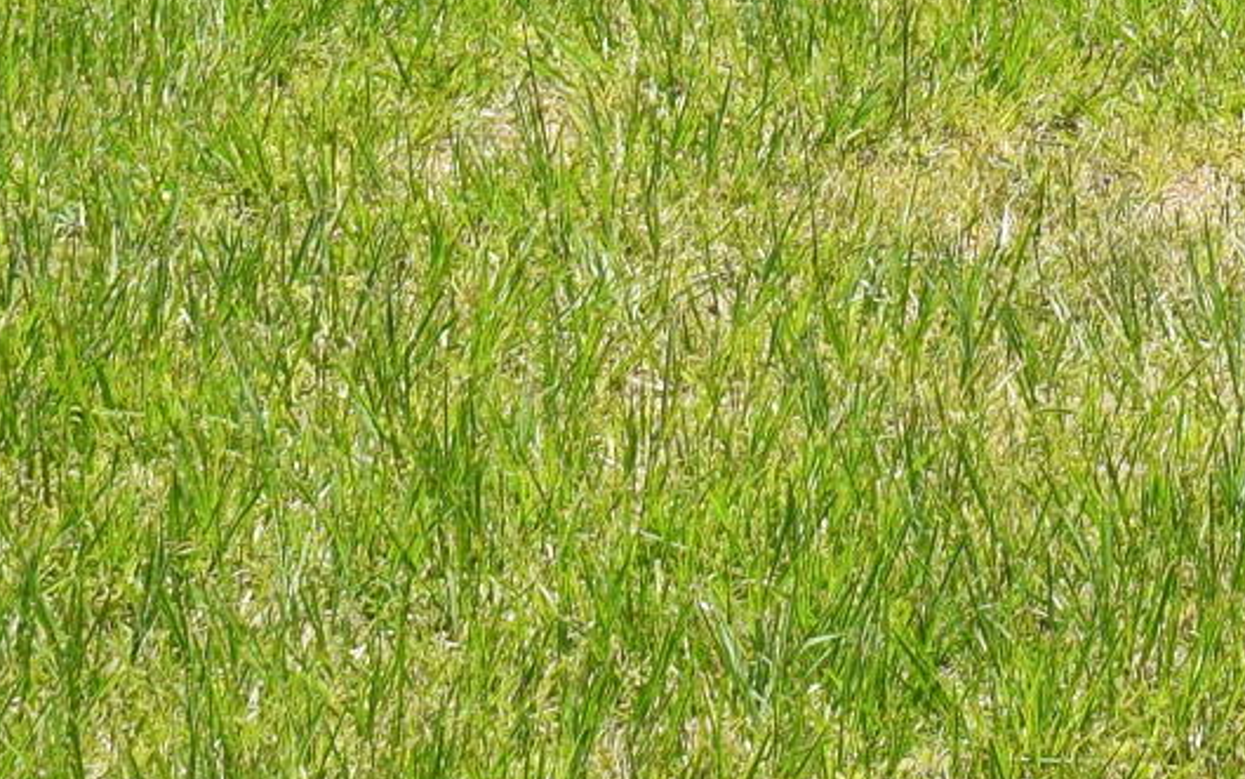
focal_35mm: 208
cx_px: 1949
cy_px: -1337
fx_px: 7060
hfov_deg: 9.7
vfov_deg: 6.0
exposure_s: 1/400
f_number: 10
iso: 200
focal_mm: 24
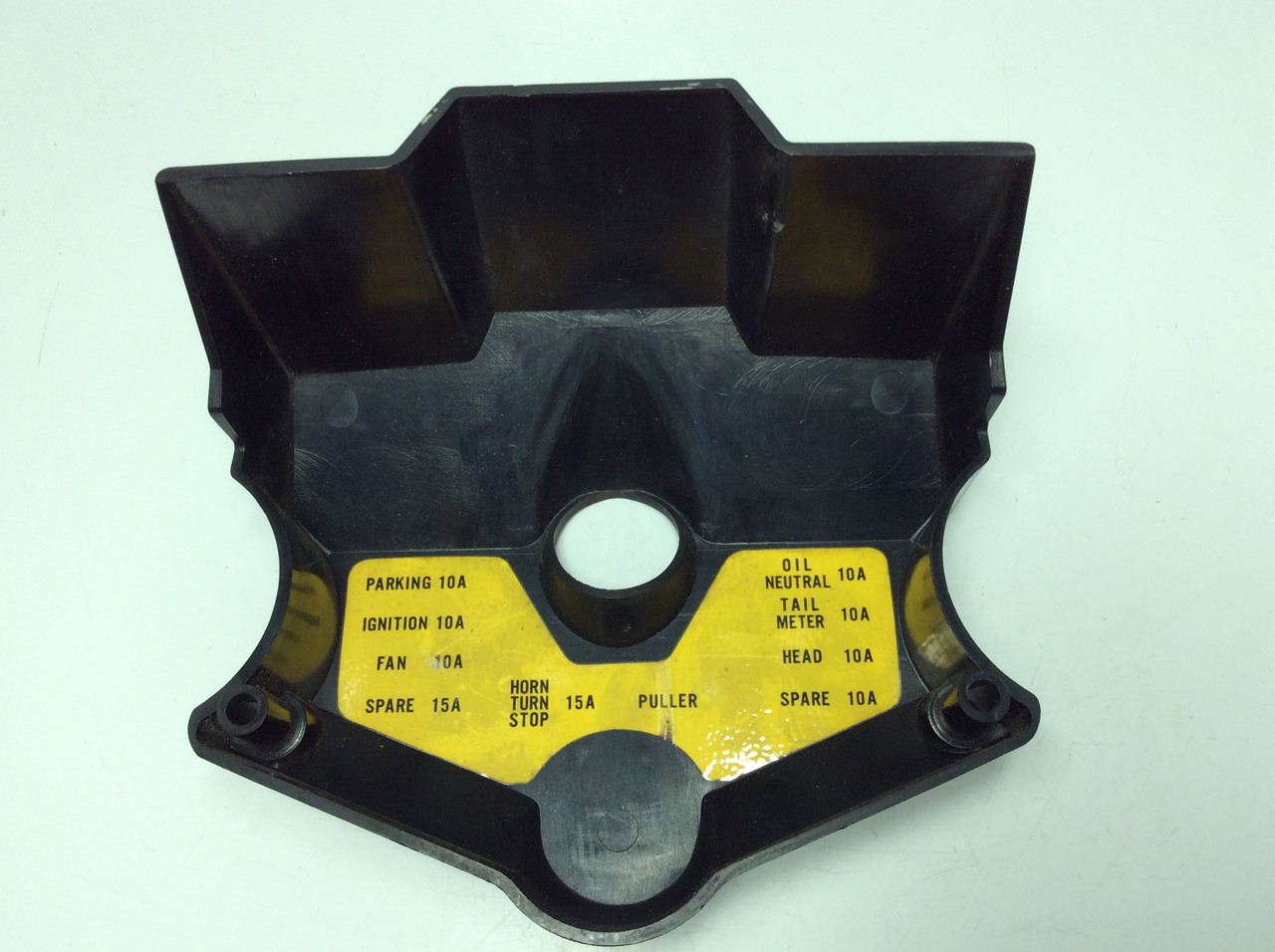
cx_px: 638
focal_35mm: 32
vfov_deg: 44.1
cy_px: 476
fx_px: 1177
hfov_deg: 56.9
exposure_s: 1/275
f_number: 2.4
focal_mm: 3.3
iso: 32
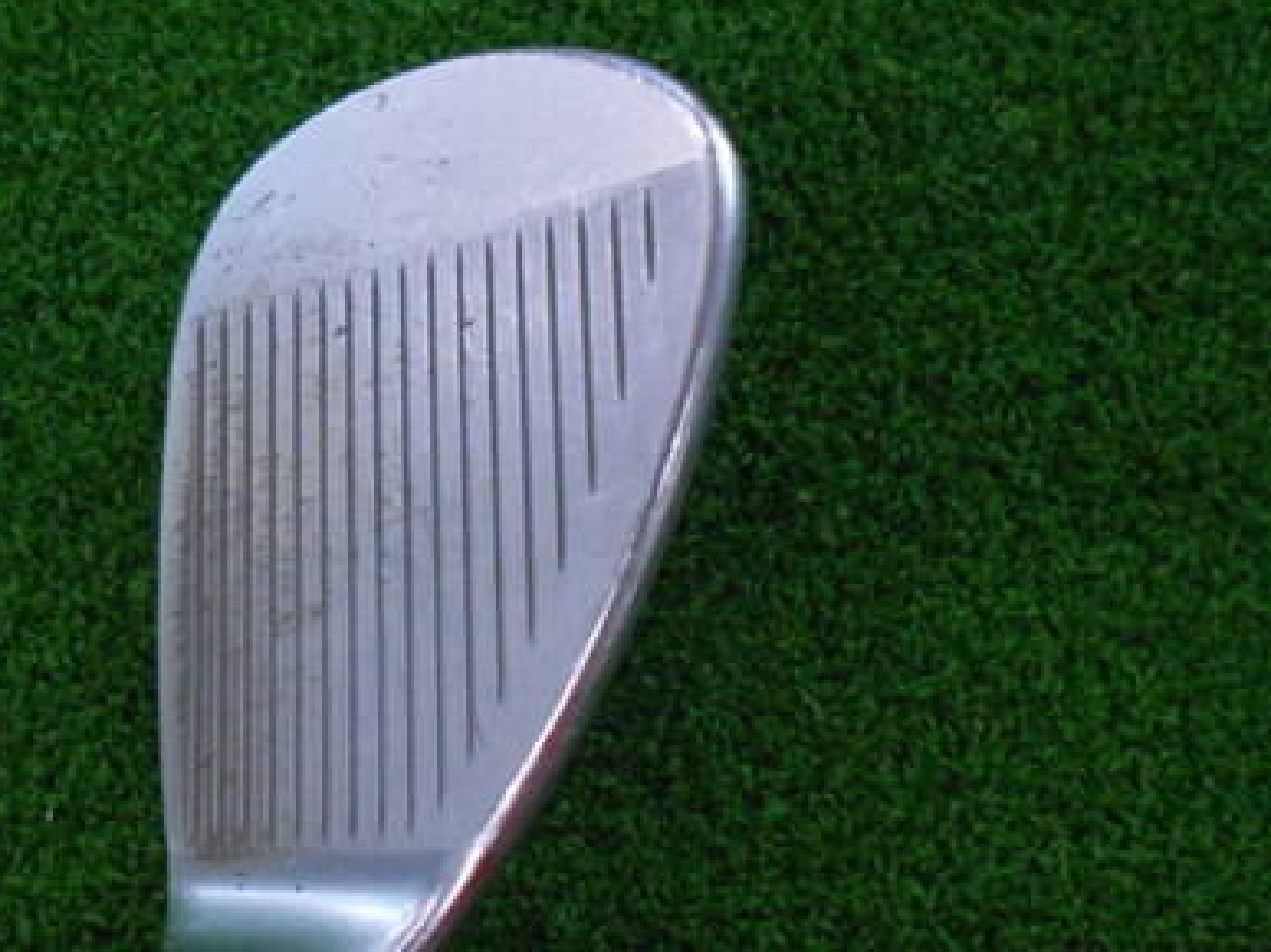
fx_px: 1578
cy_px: 558
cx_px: 374
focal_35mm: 43
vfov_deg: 33.5
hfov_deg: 42.9
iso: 640
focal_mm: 4.6
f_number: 3.2
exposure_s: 1/250
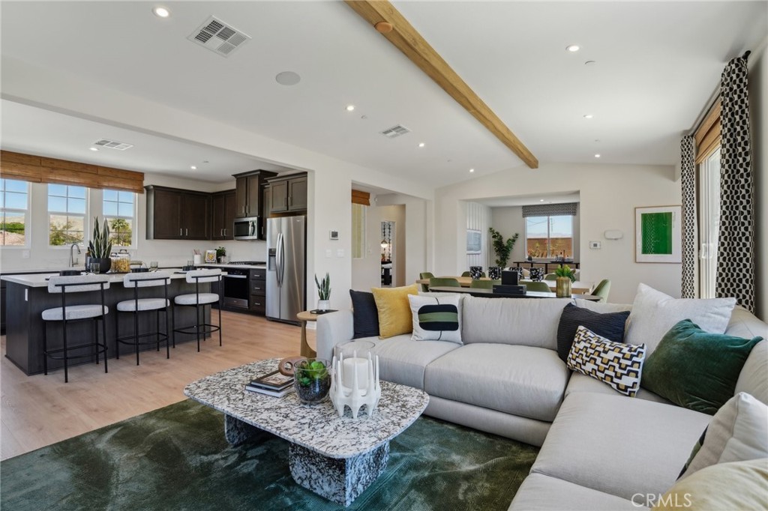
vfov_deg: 73.7
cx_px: 384
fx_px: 341
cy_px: 256
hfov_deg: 96.8
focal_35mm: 16
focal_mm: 16
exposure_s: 1/30
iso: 200
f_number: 7.1
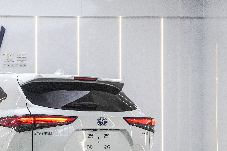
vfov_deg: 15.1
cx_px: 16
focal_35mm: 90
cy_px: 126
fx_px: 568
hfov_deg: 22.0
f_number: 6.3
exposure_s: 1/80
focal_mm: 29
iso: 640
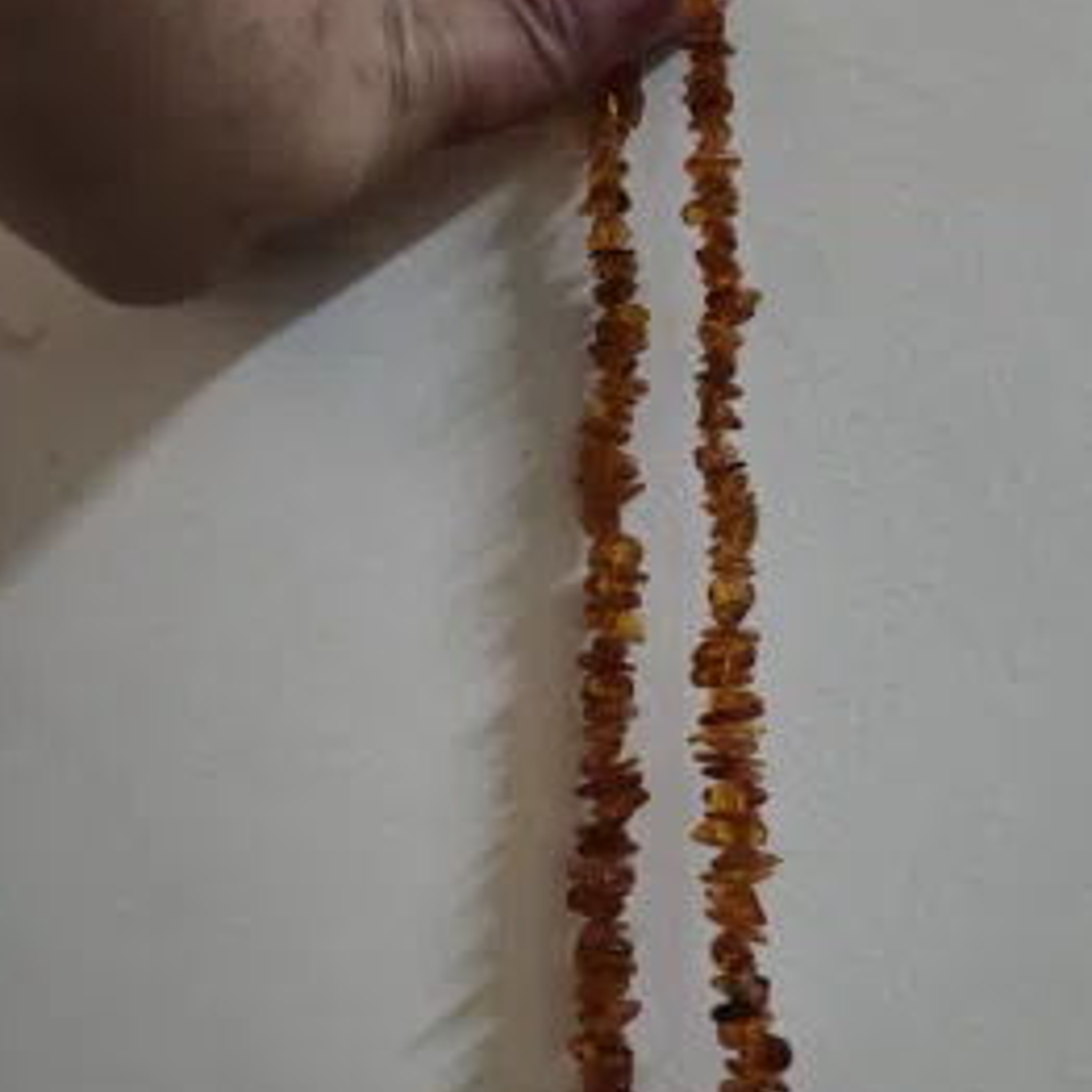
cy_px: 750
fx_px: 1106
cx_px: 609
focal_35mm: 31
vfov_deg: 51.3
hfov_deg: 52.4
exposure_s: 1/25
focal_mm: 5.4
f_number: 1.8
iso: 640
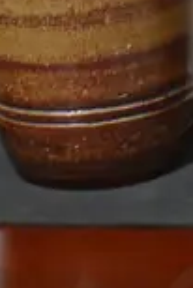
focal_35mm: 277
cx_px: -167
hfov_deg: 4.9
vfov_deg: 7.1
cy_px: 586
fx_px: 2222
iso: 800
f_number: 5.6
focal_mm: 20
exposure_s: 1/60
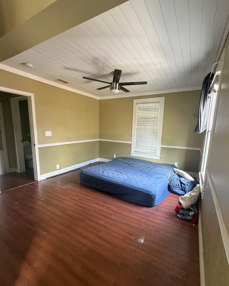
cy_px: 150
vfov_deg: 93.0
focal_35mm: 16
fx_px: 136
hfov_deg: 80.3
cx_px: 121
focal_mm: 2.22
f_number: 2.2
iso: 320
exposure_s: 1/70
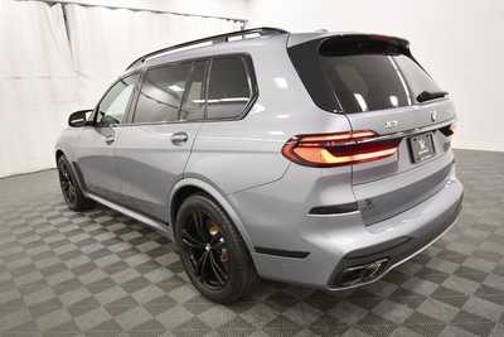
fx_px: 350
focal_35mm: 25
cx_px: 252
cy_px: 168
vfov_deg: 51.3
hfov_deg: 71.5
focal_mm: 17
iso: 1100
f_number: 5.3
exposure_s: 1/125
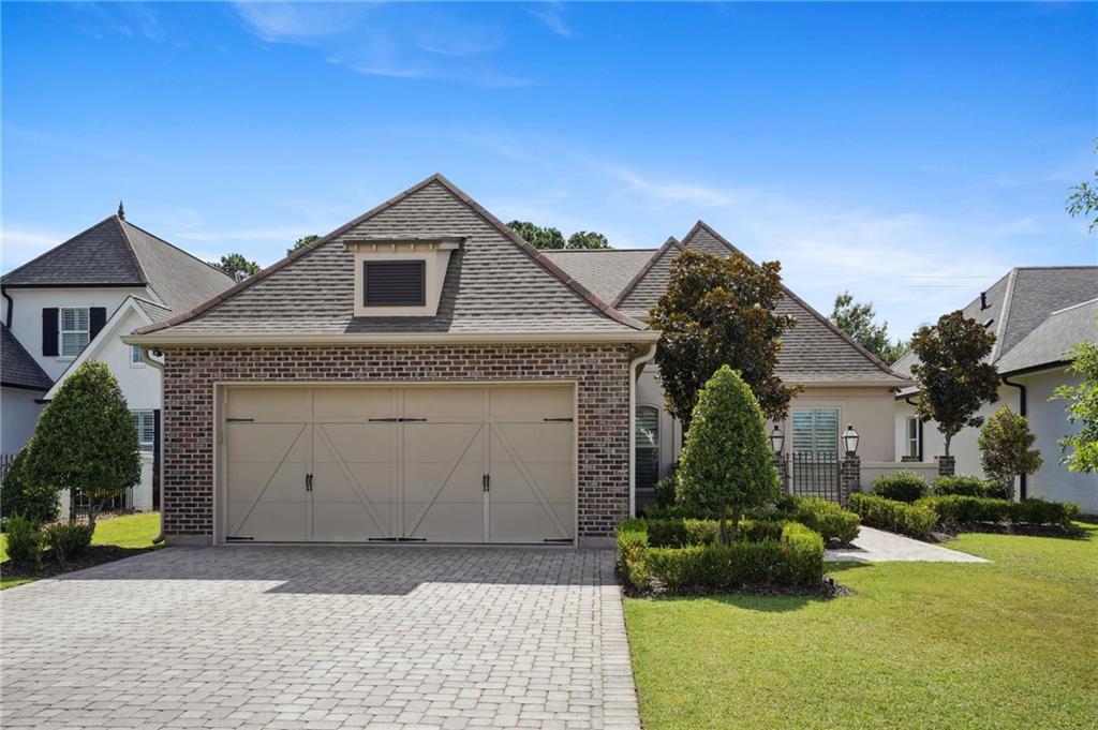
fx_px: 792
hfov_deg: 69.4
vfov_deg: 49.5
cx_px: 549
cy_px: 365
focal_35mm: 26
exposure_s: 1/800
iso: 800
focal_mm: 26
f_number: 11
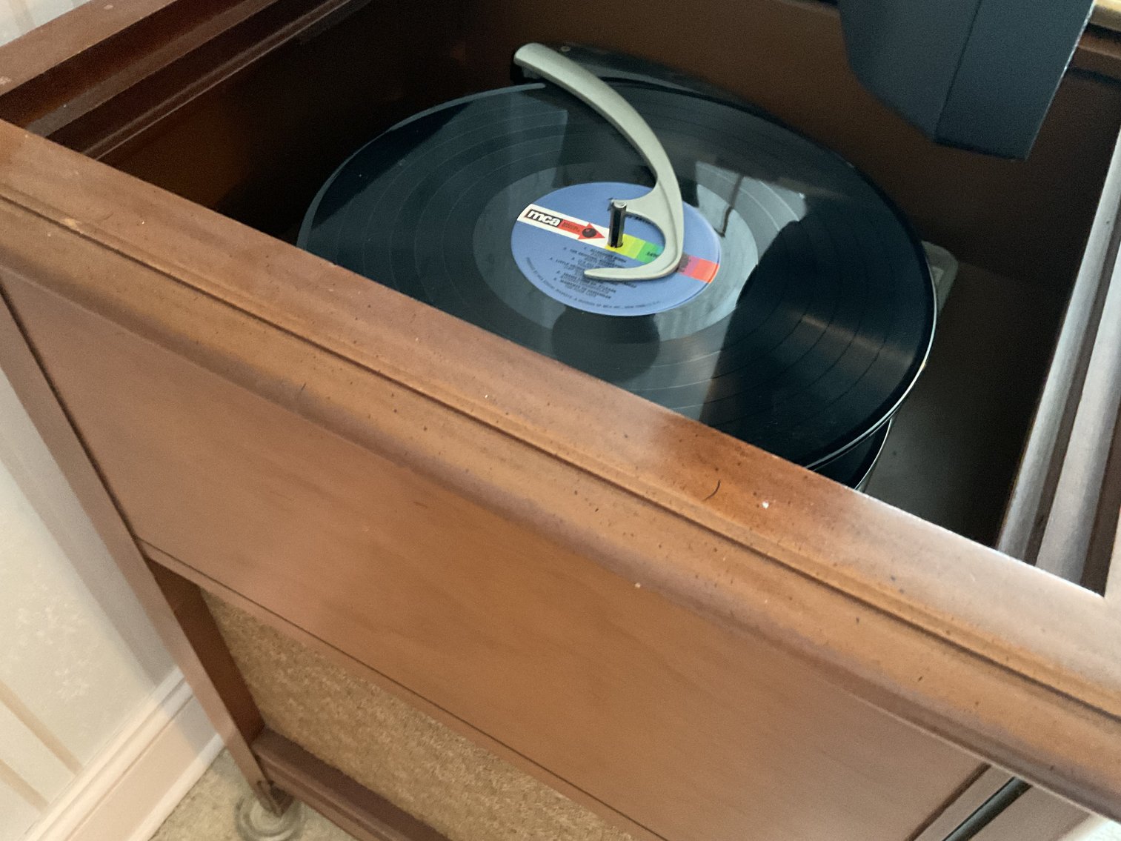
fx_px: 939
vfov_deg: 48.2
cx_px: 560
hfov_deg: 61.7
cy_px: 420
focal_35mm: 29
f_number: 1.8
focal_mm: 3
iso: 500
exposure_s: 1/20
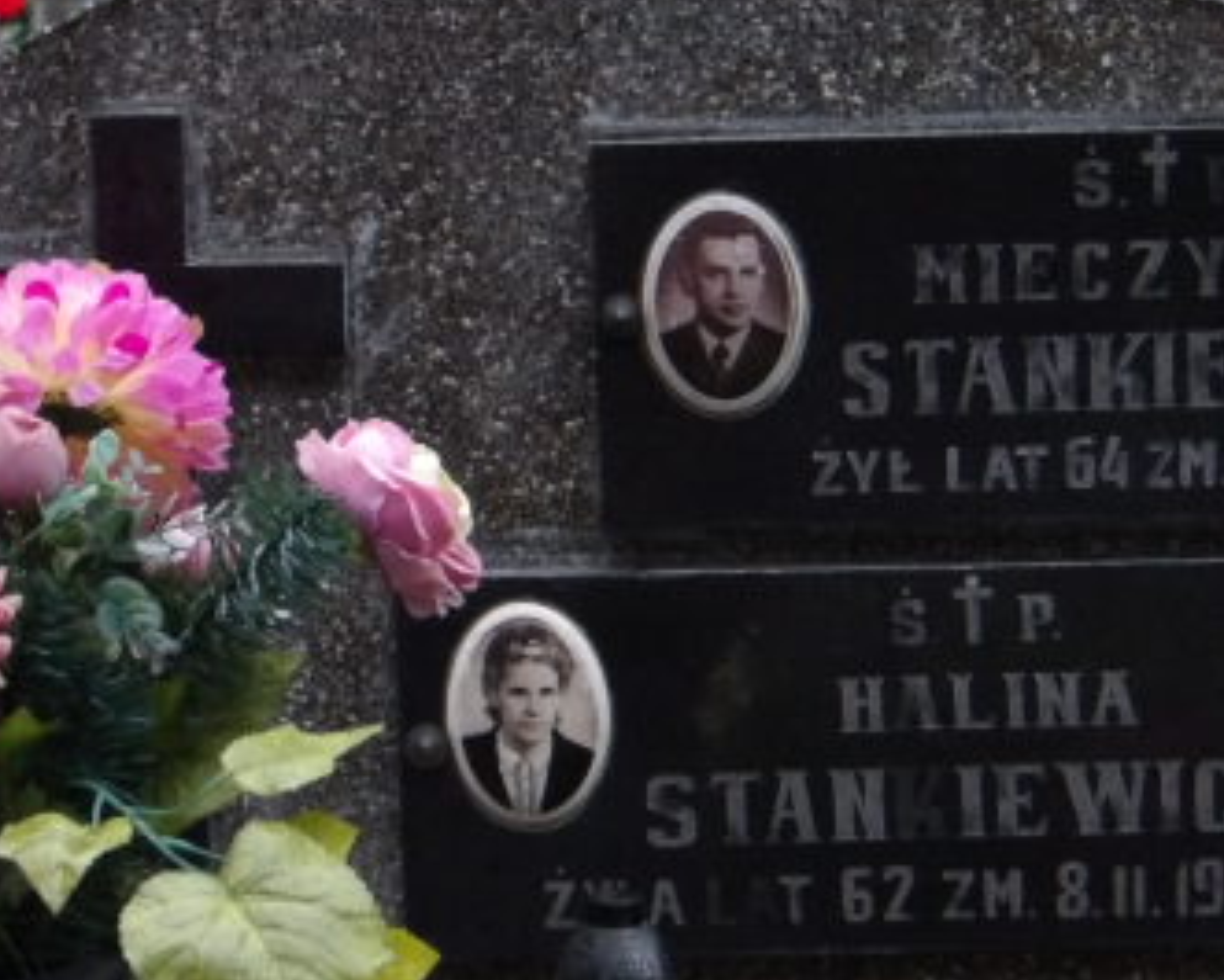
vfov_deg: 9.4
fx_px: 5943
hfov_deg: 11.8
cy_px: 570
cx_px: 677
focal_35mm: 164
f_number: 5.6
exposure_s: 1/60
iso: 800
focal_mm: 15.6
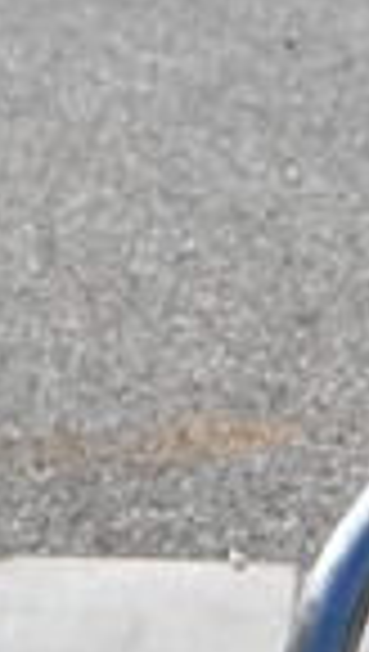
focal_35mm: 178
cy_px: 1670
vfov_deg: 10.2
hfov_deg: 6.8
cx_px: 306
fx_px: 3084
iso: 200
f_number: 8
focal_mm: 18
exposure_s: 1/500
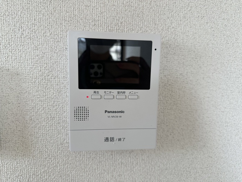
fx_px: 168
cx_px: 121
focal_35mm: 24
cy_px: 91
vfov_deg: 56.8
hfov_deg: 71.6
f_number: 1.78
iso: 64
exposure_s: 1/176
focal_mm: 6.86
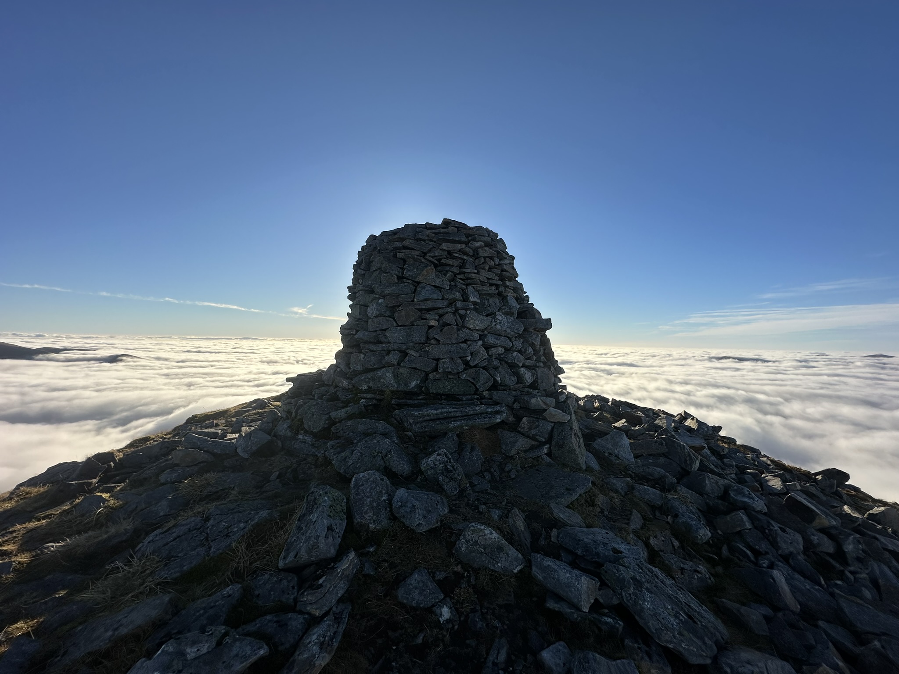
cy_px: 337
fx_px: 364
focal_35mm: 14
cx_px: 450
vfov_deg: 85.7
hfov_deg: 102.1
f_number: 2.2
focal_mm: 2.22
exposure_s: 1/3300
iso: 50
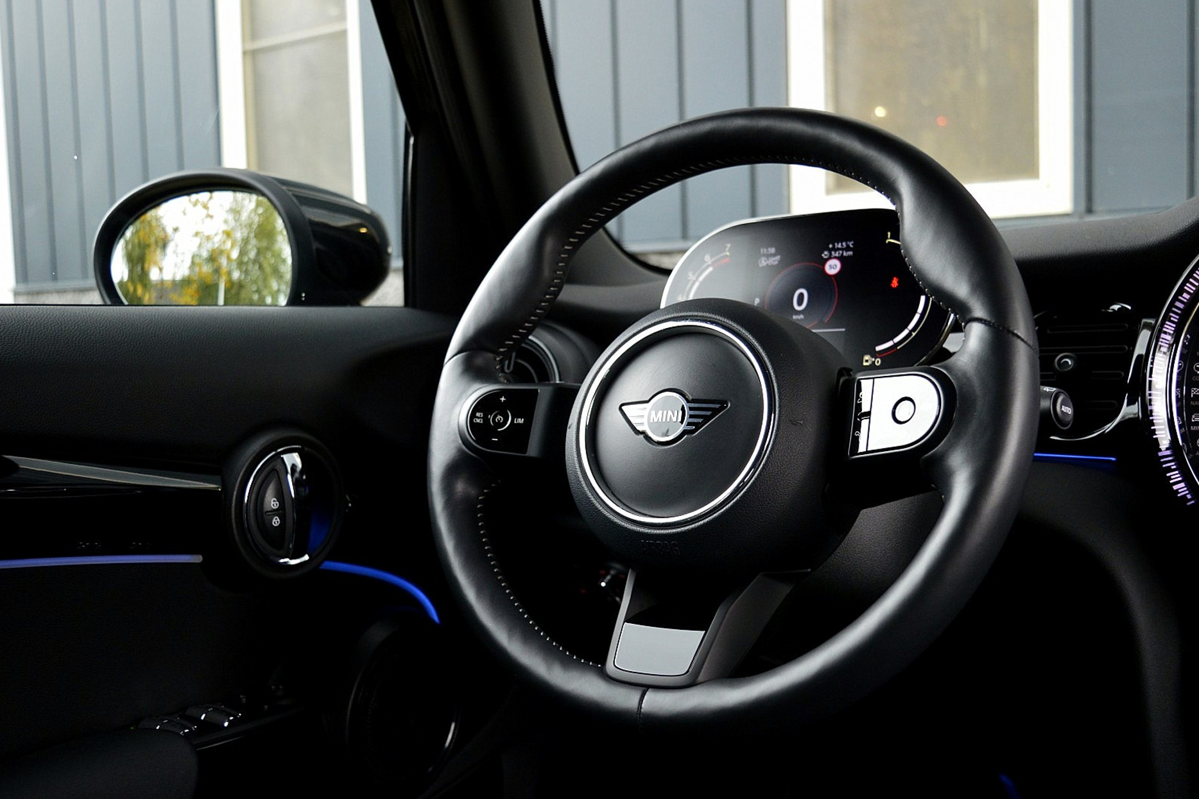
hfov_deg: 51.9
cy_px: 408
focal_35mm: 37
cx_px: 614
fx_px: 1232
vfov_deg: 35.9
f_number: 4
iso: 800
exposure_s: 1/50
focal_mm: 24
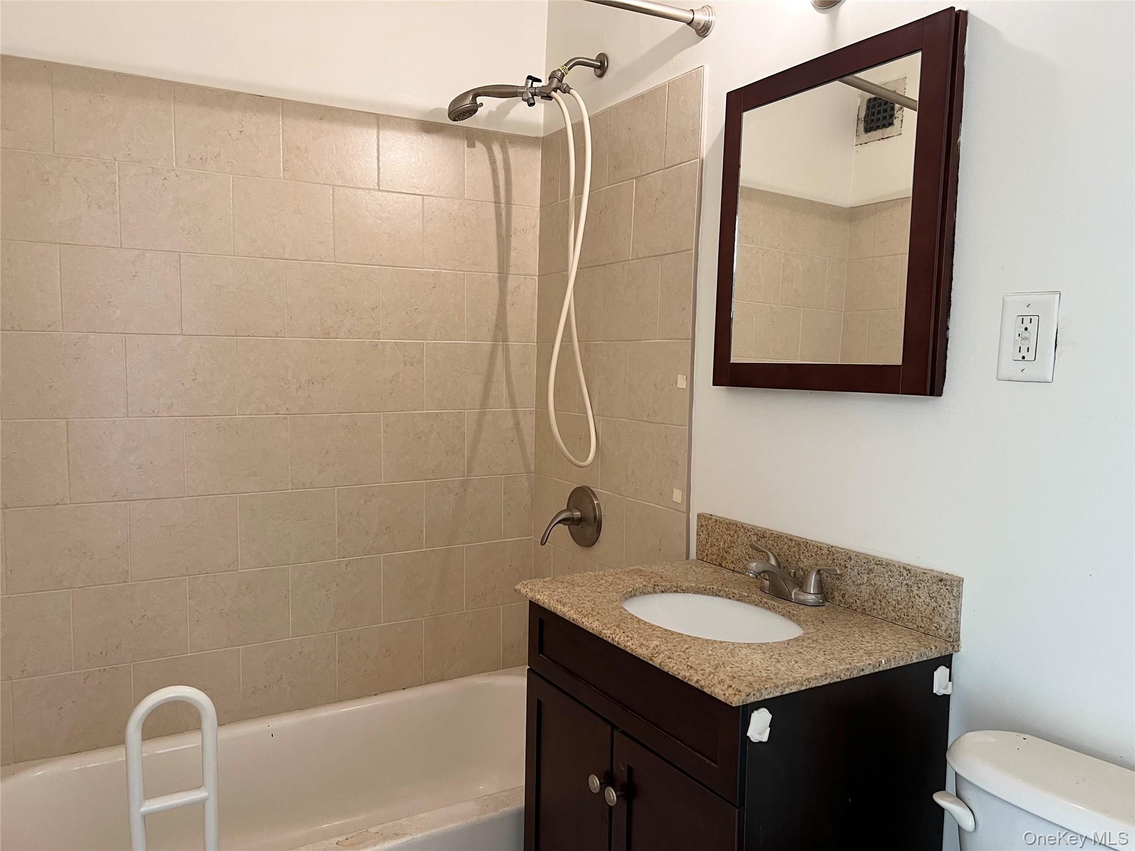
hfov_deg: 67.3
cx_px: 568
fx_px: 852
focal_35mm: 26
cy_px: 426
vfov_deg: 53.1
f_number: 1.5
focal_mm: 5.7
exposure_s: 1/60
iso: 200
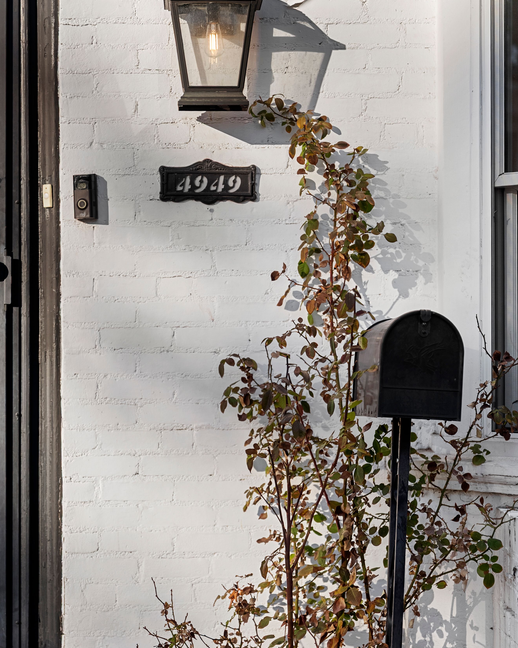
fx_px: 1610
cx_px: 262
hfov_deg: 18.3
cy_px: 354
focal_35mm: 84
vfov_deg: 22.7
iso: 125
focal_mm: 70
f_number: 2
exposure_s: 1/800
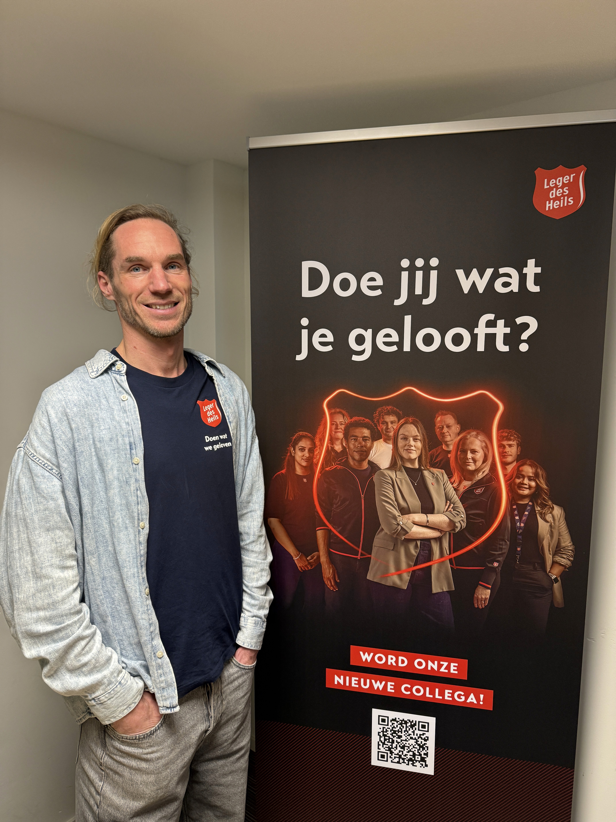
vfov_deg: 71.6
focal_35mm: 24
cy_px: 411
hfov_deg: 56.8
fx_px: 569
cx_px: 308
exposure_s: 1/71
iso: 200
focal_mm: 6.76
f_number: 1.78
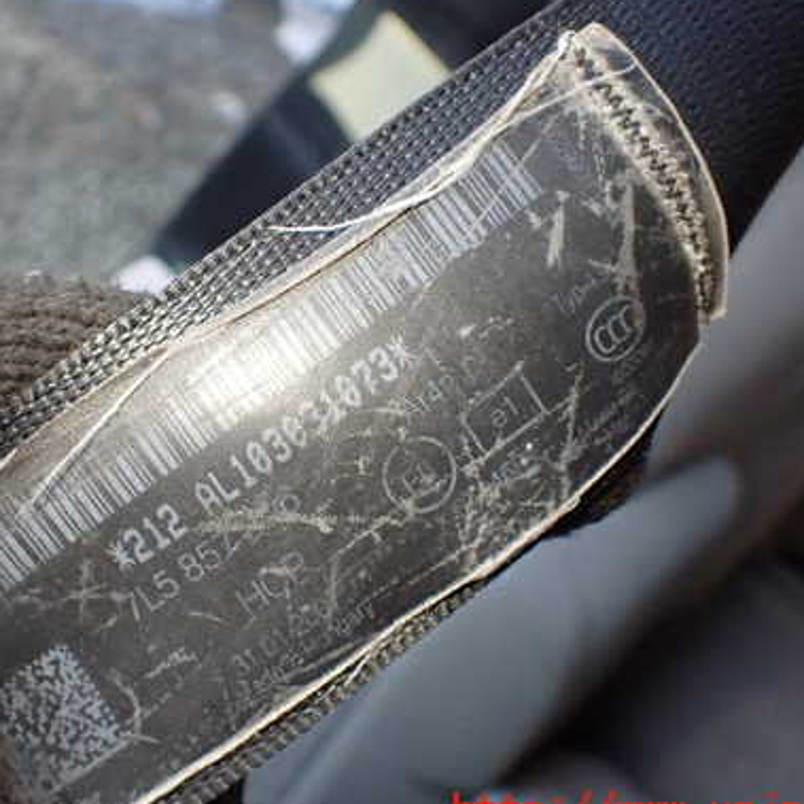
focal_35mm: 42
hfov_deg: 39.7
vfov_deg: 40.0
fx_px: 1104
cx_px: 295
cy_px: 363
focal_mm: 5.4
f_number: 2.3
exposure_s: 1/100
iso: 800
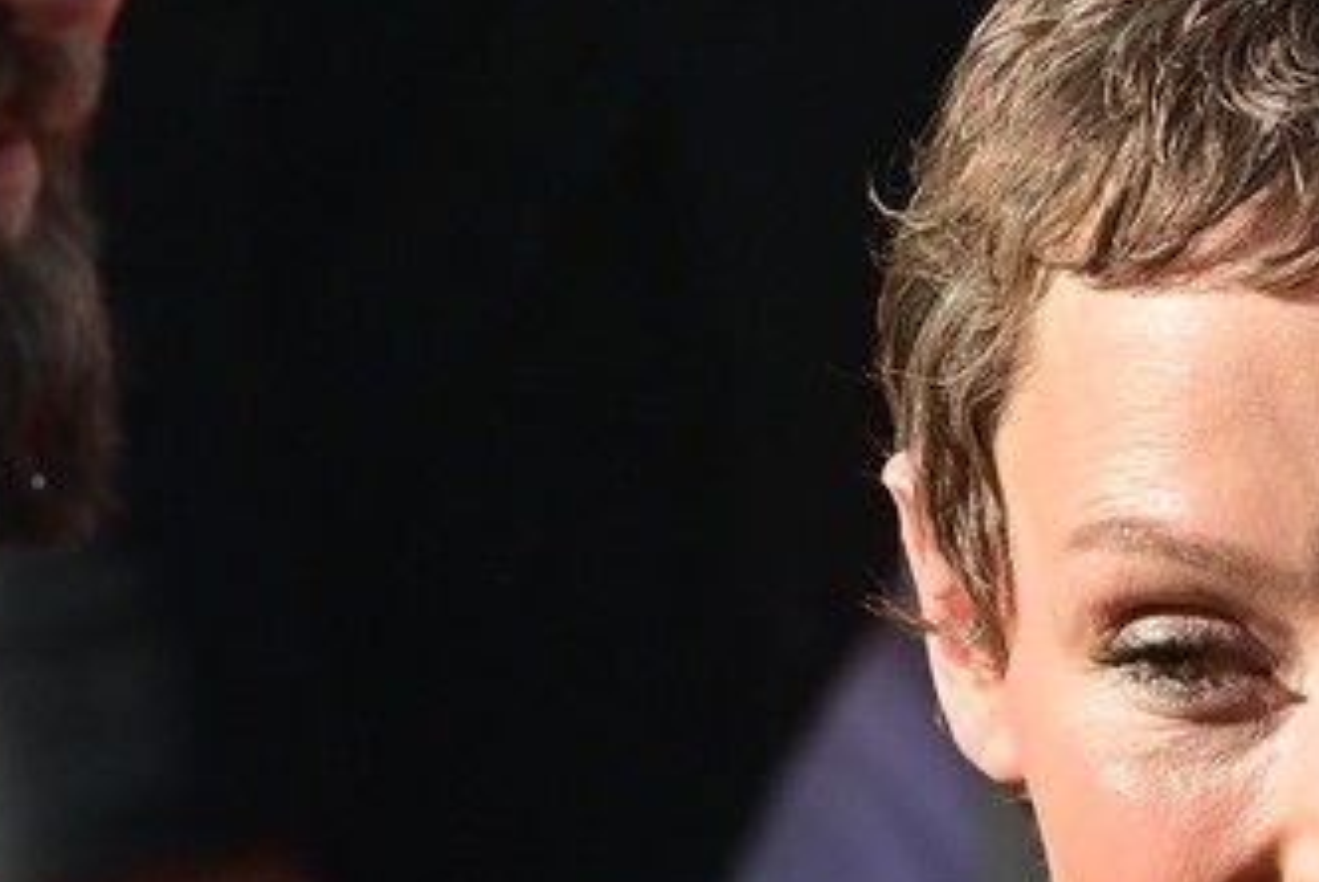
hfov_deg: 1.7
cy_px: 1071
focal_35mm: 1179
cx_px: 1259
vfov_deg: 1.2
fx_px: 43234
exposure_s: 1/1000
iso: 500
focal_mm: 280
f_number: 10
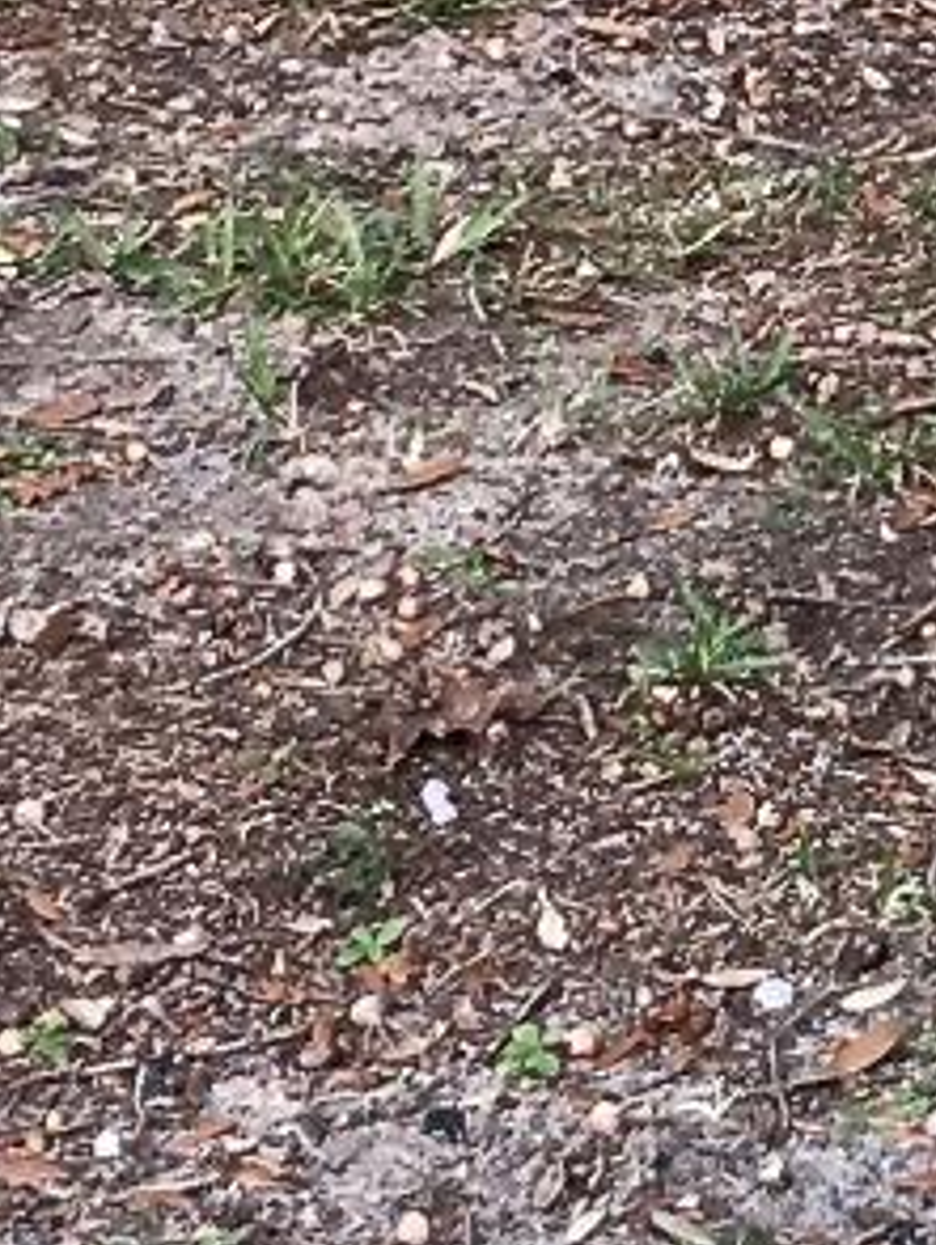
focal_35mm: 197
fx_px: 7092
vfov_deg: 9.8
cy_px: -521
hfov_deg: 7.4
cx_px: 1546
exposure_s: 1/120
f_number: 2.2
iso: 50
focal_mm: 4.15
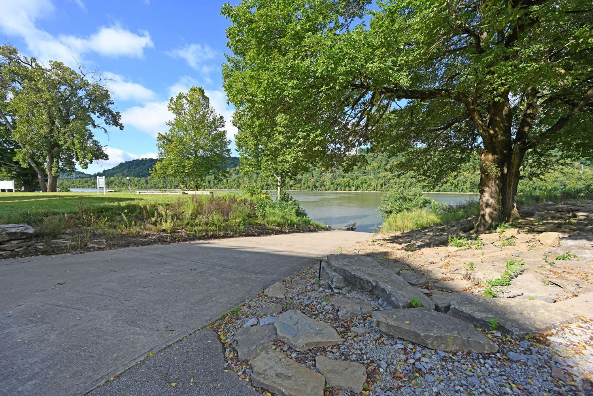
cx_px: 296
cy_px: 198
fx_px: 231
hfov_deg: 104.3
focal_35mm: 14
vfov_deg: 81.2
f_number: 5.6
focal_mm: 14
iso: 100
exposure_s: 1/250
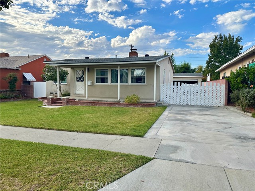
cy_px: 96
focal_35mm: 24
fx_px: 177
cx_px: 128
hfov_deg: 71.6
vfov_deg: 56.8
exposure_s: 1/2252
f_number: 1.78
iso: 80
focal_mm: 6.86
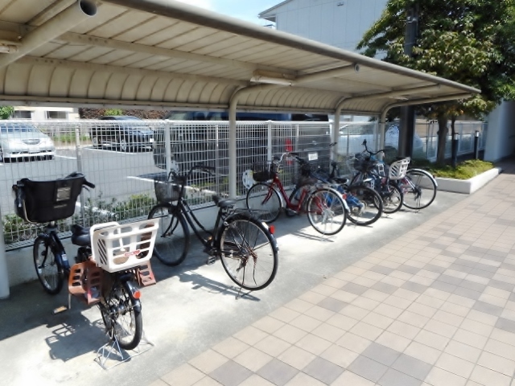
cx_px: 258
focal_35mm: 25
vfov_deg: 54.9
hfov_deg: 69.4
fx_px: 372
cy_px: 193
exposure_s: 1/320
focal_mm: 4.5
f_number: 3.7
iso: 80
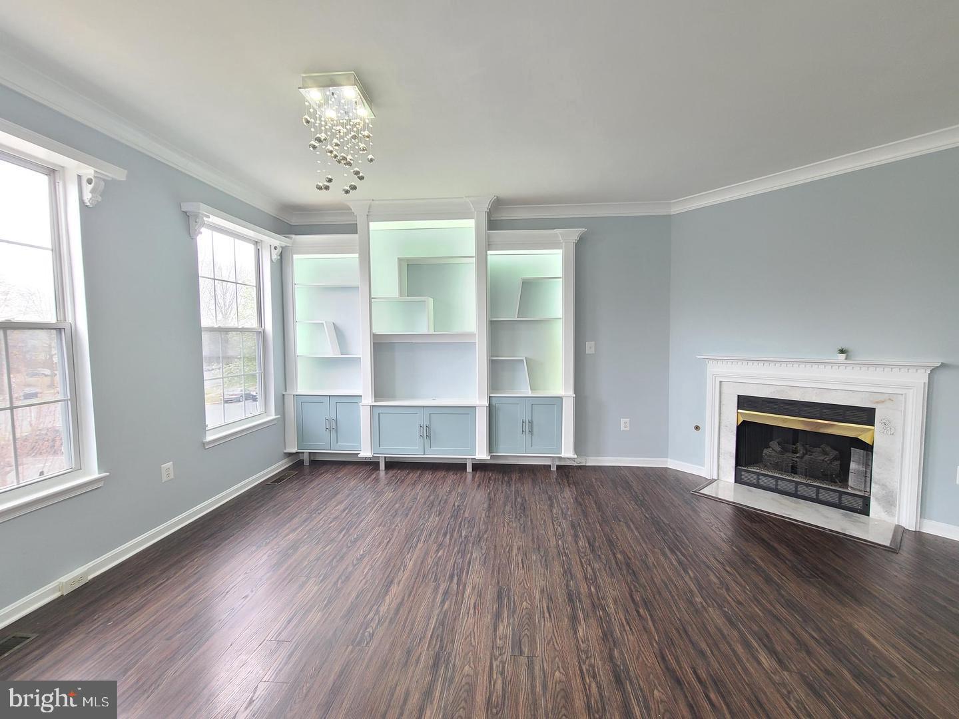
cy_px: 360
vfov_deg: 89.9
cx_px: 480
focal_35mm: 13
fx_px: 360
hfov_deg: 106.2
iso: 160
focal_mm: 2.2
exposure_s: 1/60
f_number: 2.2
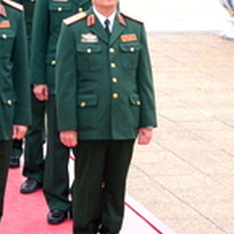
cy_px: 50
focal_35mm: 194
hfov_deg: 8.9
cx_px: -15
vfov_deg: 9.0
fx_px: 1484
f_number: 10
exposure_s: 1/200
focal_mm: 66
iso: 1000
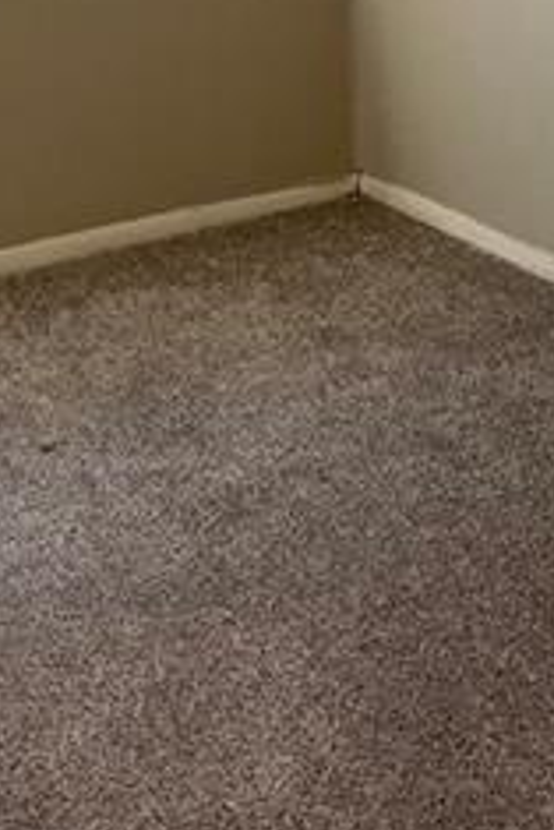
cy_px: -81
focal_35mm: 85
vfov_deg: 22.6
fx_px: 1959
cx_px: 194
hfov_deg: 16.1
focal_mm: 5.1
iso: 160
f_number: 1.6
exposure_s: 1/60
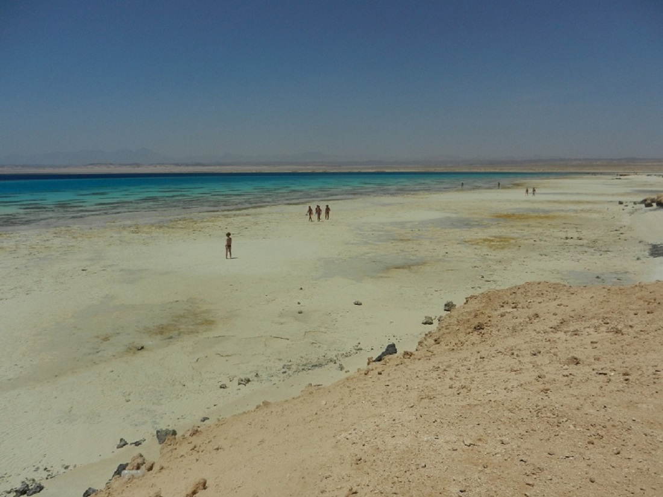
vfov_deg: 54.9
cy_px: 248
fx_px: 479
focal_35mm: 25
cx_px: 332
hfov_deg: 69.4
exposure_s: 1/1600
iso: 160
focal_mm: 4.5
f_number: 7
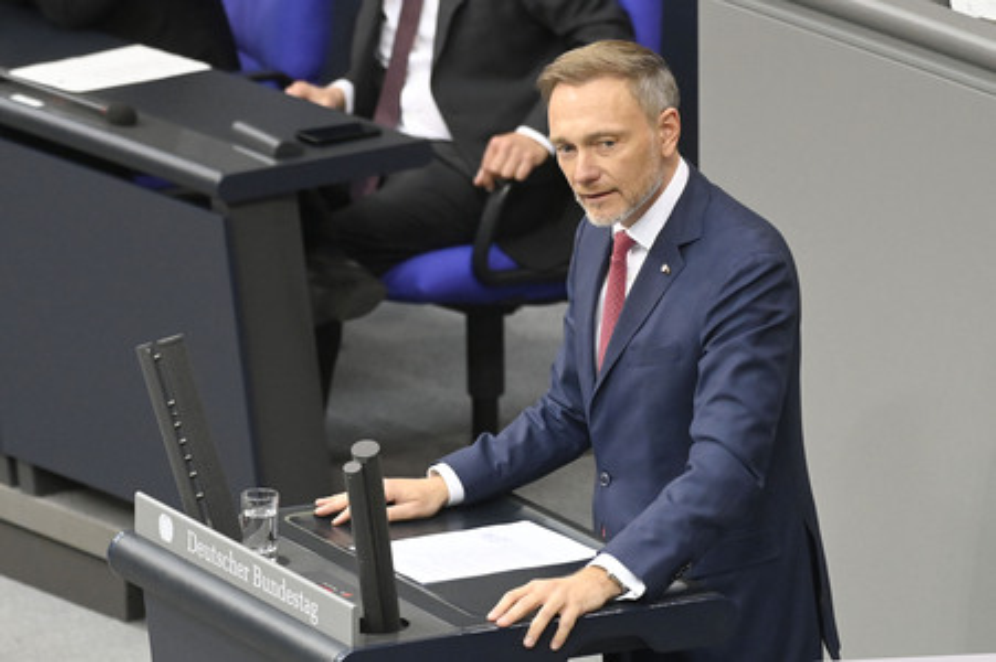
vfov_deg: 5.7
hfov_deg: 8.6
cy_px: 331
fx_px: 6635
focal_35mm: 240
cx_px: 498
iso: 10000
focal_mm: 240
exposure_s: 1/400
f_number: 5.6
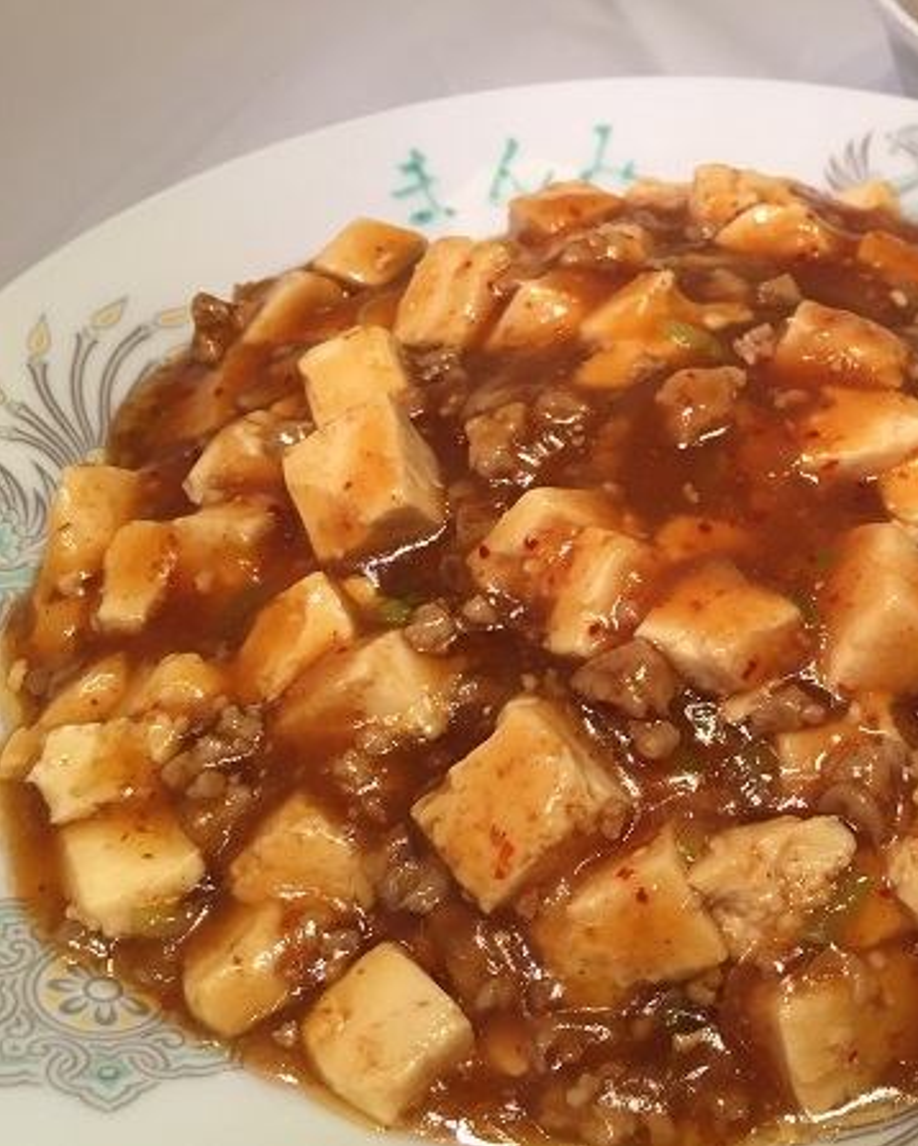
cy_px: 572
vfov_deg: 47.9
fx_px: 1290
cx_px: 767
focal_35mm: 38
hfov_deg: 37.4
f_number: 2.2
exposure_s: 1/33
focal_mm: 4.15
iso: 40
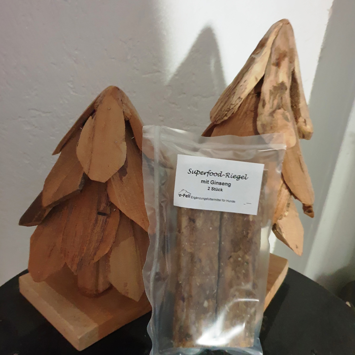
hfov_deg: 52.5
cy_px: 203
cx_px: 178
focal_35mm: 31
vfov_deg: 52.4
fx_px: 360
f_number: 1.5
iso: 800
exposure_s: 1/10
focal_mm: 4.3
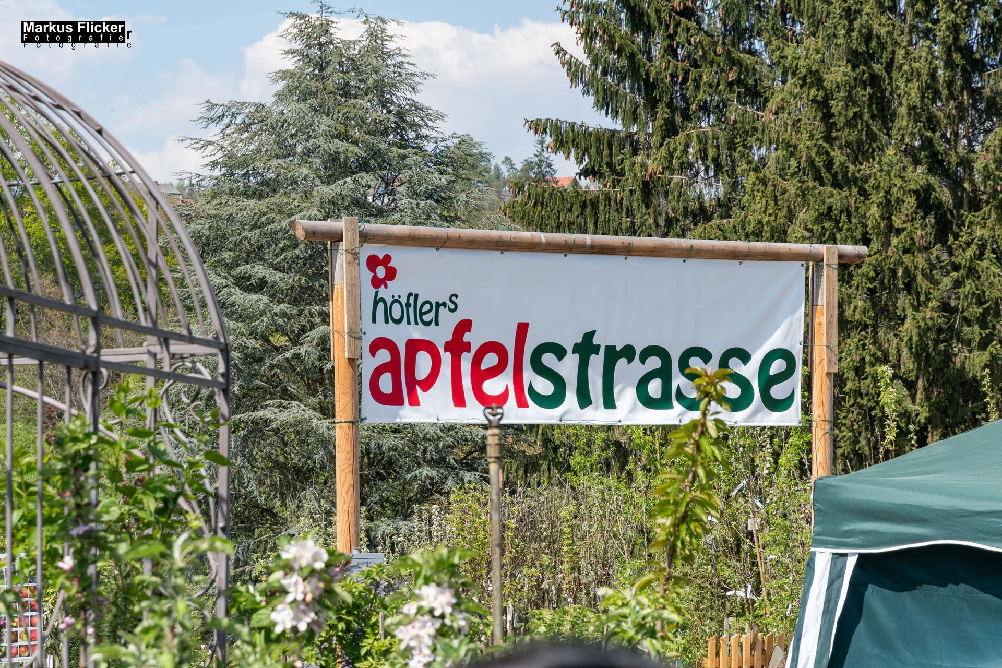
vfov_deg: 11.4
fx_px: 3340
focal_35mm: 120
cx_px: 501
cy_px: 334
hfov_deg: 17.1
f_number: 9
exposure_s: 1/320
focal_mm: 80
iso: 200
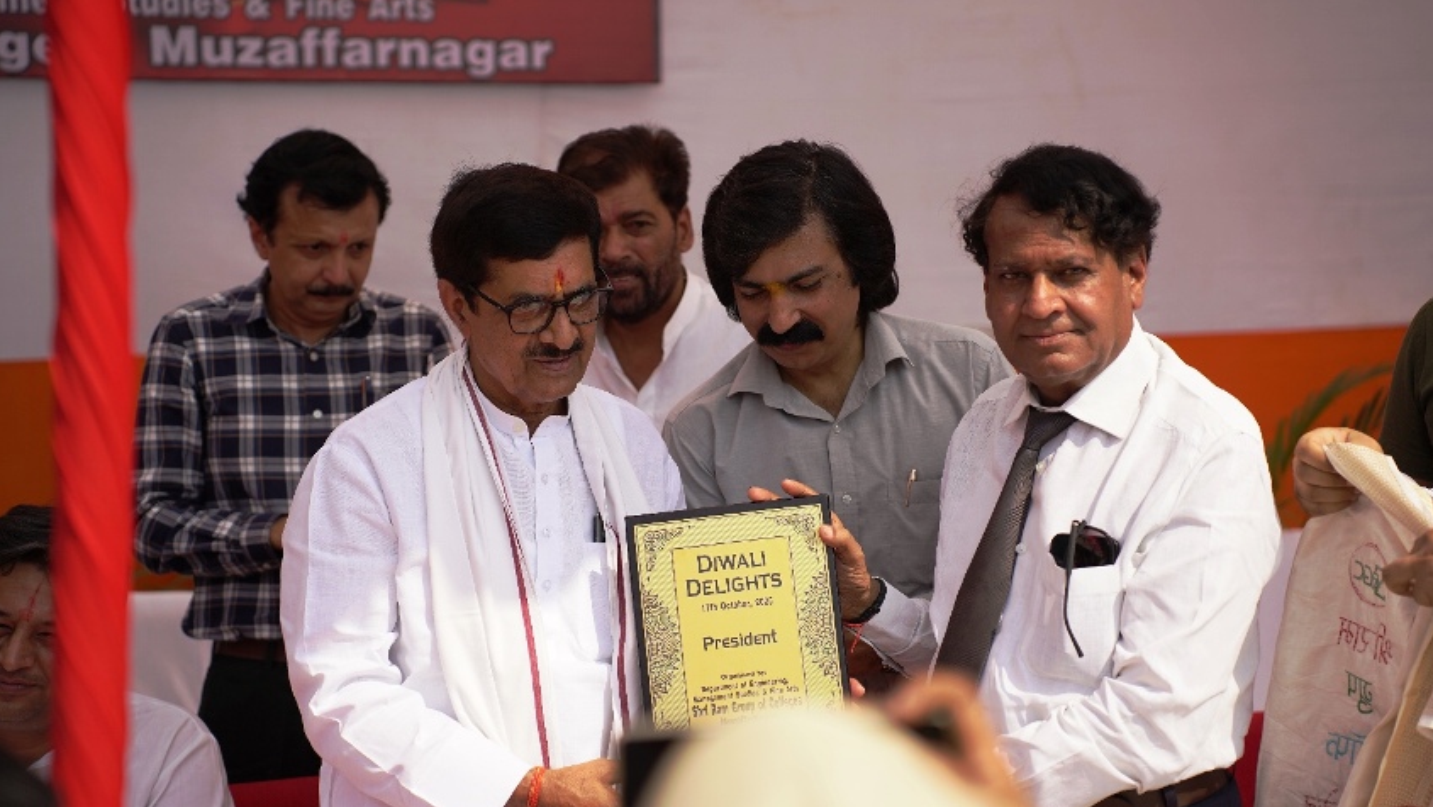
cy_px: 420
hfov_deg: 26.8
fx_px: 3003
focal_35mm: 79
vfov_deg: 15.3
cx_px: 719
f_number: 3.2
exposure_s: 1/2500
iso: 160
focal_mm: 75
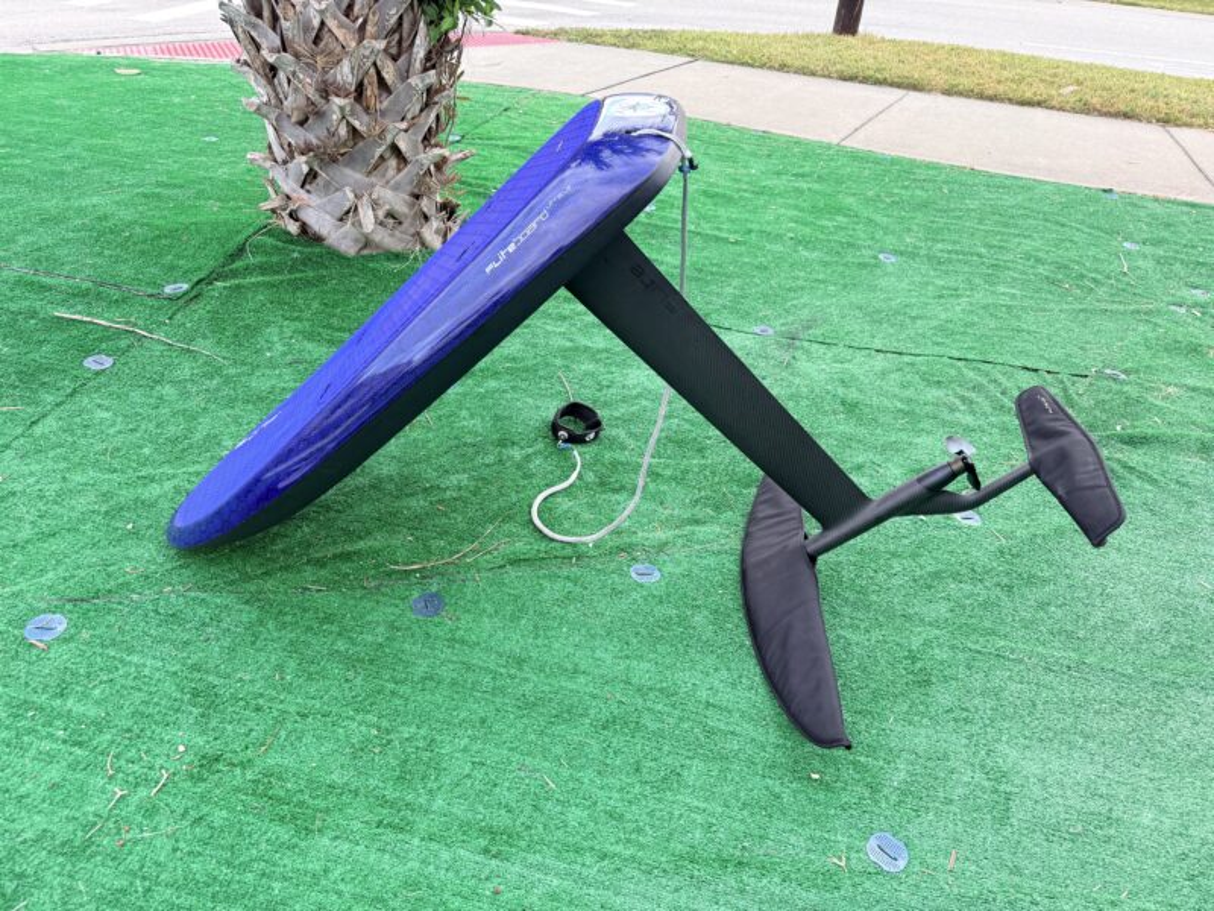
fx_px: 842
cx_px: 607
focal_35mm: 24
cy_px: 456
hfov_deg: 71.6
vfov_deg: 56.8
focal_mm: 6.76
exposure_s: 1/360
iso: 100
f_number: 1.78
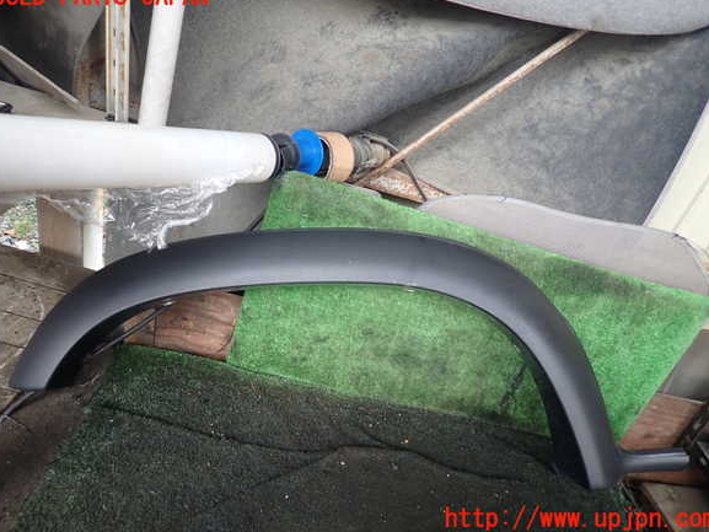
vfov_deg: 53.1
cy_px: 258
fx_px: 533
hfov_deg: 67.3
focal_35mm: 26
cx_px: 354
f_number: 2
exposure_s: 1/60
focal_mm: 4.5
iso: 100
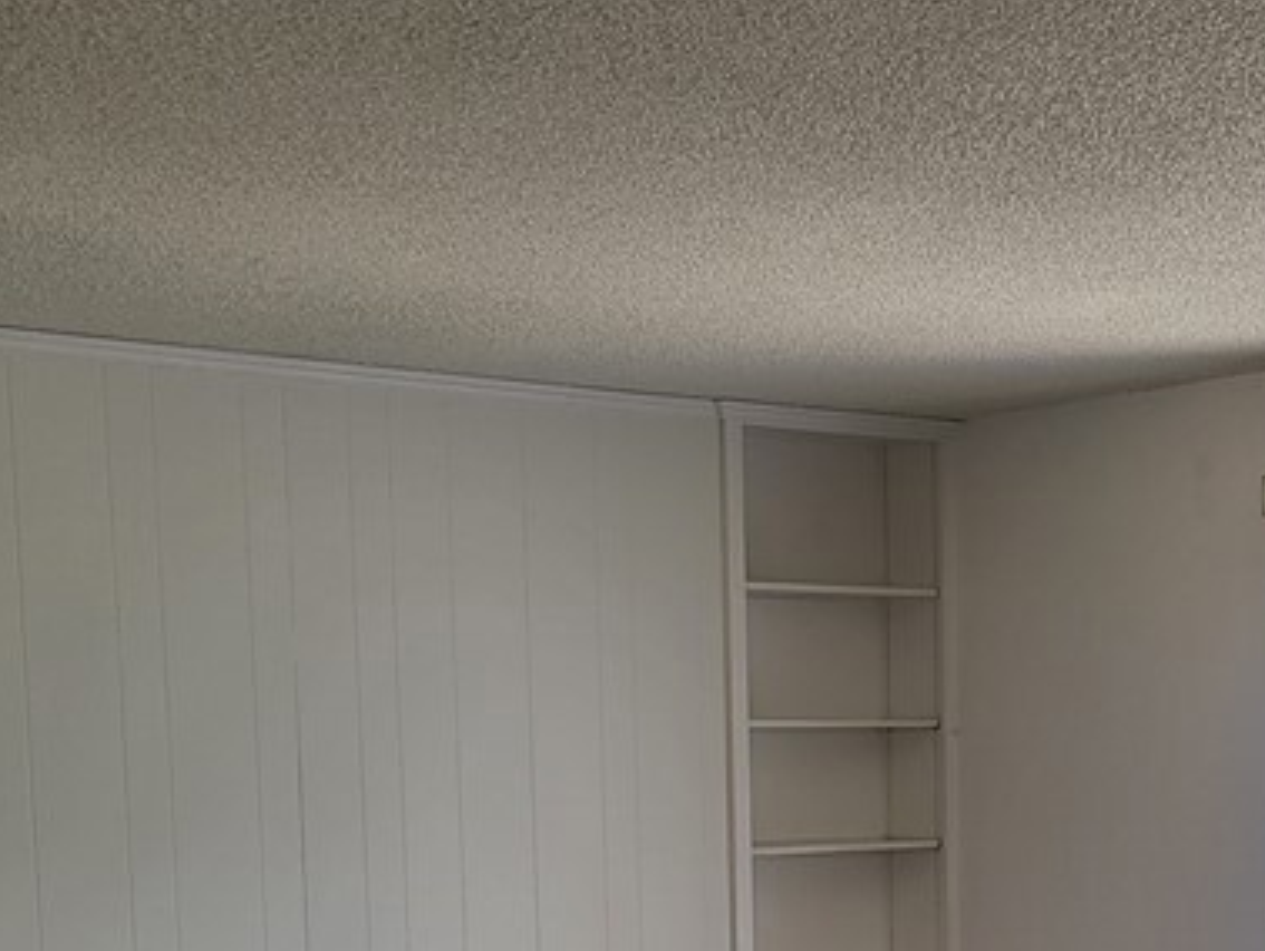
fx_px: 2377
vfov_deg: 21.7
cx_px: 940
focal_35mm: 65
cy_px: 981
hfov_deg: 29.4
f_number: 1.8
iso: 40
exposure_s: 1/120
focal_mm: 5
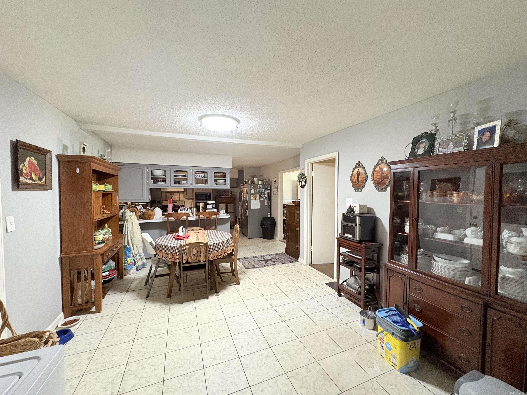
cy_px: 198
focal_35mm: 14
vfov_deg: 85.7
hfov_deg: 102.1
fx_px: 213
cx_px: 264
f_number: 2.2
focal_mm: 2.22
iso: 640
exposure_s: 1/60
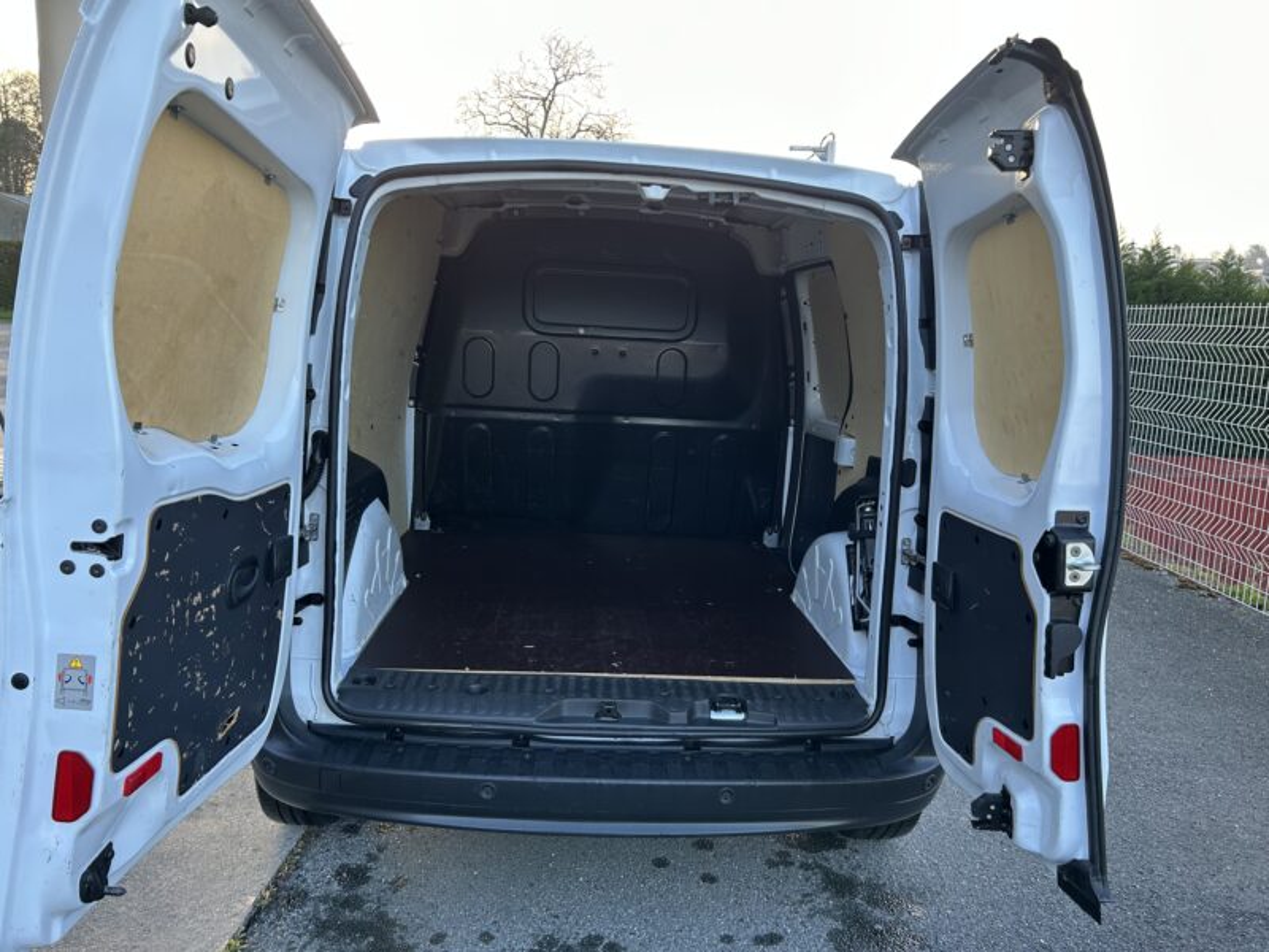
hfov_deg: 67.3
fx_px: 953
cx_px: 634
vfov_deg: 53.1
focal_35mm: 26
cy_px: 476
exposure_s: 1/135
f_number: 1.5
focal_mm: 5.7
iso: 32
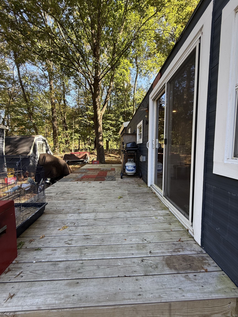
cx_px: 119
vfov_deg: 102.1
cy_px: 158
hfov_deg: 85.7
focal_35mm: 14
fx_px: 128
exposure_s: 1/144
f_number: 2.2
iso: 64
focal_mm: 2.22
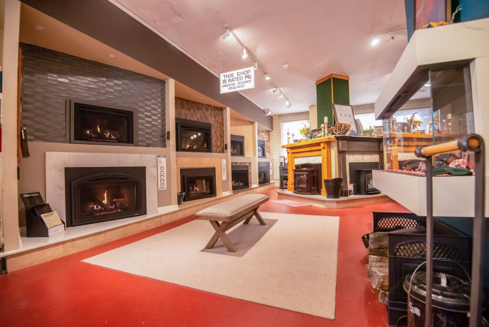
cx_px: 244
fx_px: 217
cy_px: 164
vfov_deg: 73.8
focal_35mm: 16
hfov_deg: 96.7
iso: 6400
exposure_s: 1/160
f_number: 4
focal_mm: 16
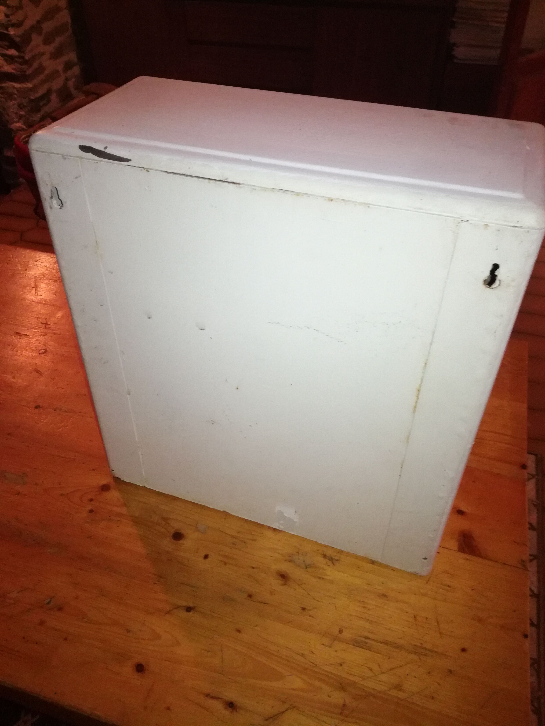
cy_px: 363
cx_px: 272
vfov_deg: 65.3
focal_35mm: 27
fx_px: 567
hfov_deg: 51.4
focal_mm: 3.79
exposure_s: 1/25
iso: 500
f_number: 2
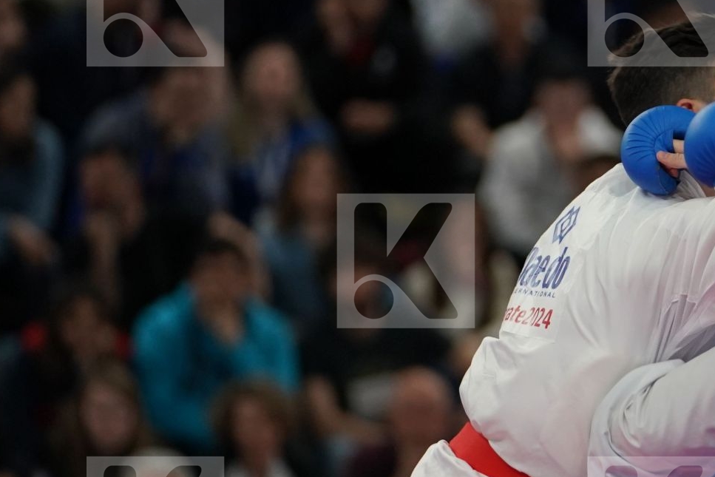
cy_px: 261
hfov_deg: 4.3
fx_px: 9574
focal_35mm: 482
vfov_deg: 2.9
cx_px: 657
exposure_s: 1/1000
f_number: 2.8
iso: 1250
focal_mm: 173
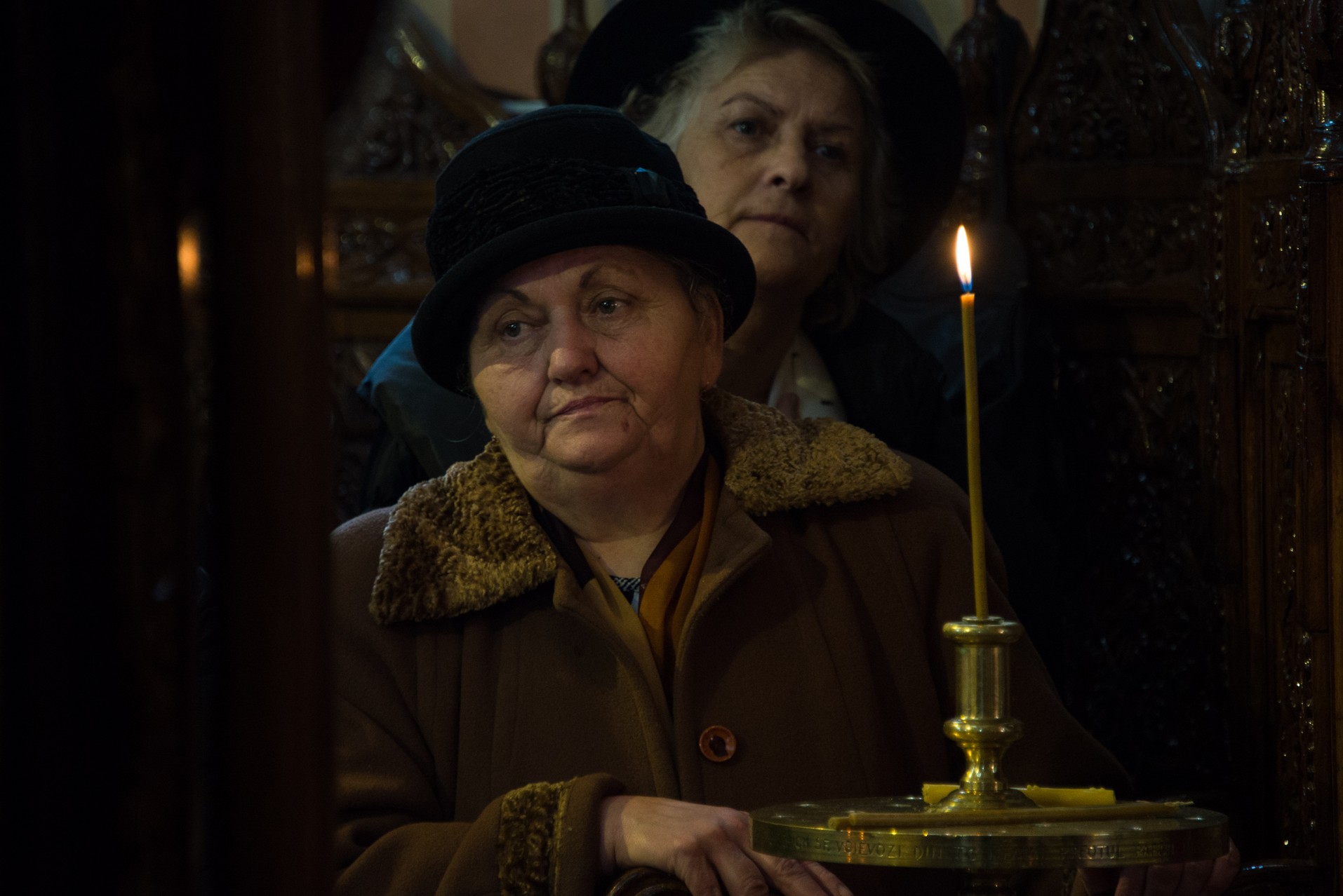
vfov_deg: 6.0
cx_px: 672
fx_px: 8584
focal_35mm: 230
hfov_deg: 8.9
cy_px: 448
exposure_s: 1/40
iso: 2000
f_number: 5.6
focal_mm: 230
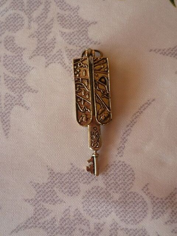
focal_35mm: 37
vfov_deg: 50.1
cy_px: 118
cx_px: 88
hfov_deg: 38.7
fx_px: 252
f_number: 3.1
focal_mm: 6.6
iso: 160
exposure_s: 1/80
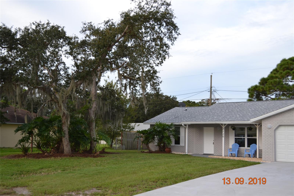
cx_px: 147
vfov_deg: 34.2
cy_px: 98
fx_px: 318
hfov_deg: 49.6
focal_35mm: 39
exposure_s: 1/125
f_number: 4.2
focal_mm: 26
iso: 140
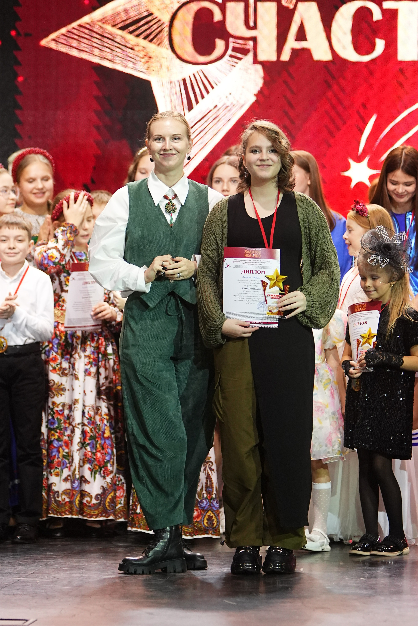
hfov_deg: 7.0
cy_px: 313
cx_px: 209
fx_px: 3396
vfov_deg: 10.5
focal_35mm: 195
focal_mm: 130
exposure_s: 1/250
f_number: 2.8
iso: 2000
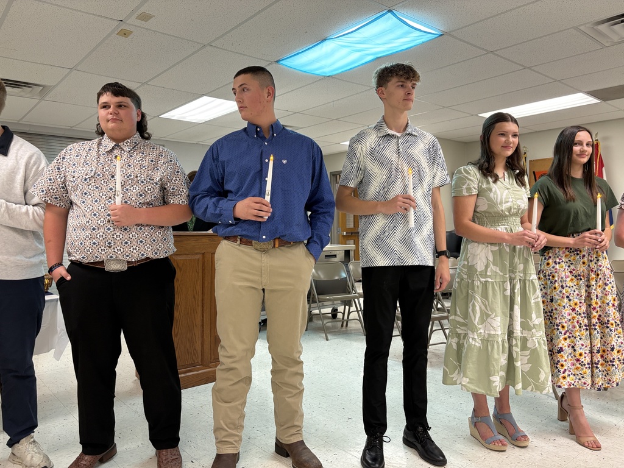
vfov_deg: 53.1
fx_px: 469
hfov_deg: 67.3
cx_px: 312
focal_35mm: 26
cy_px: 234
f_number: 1.6
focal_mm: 5.96
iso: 125
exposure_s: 1/60
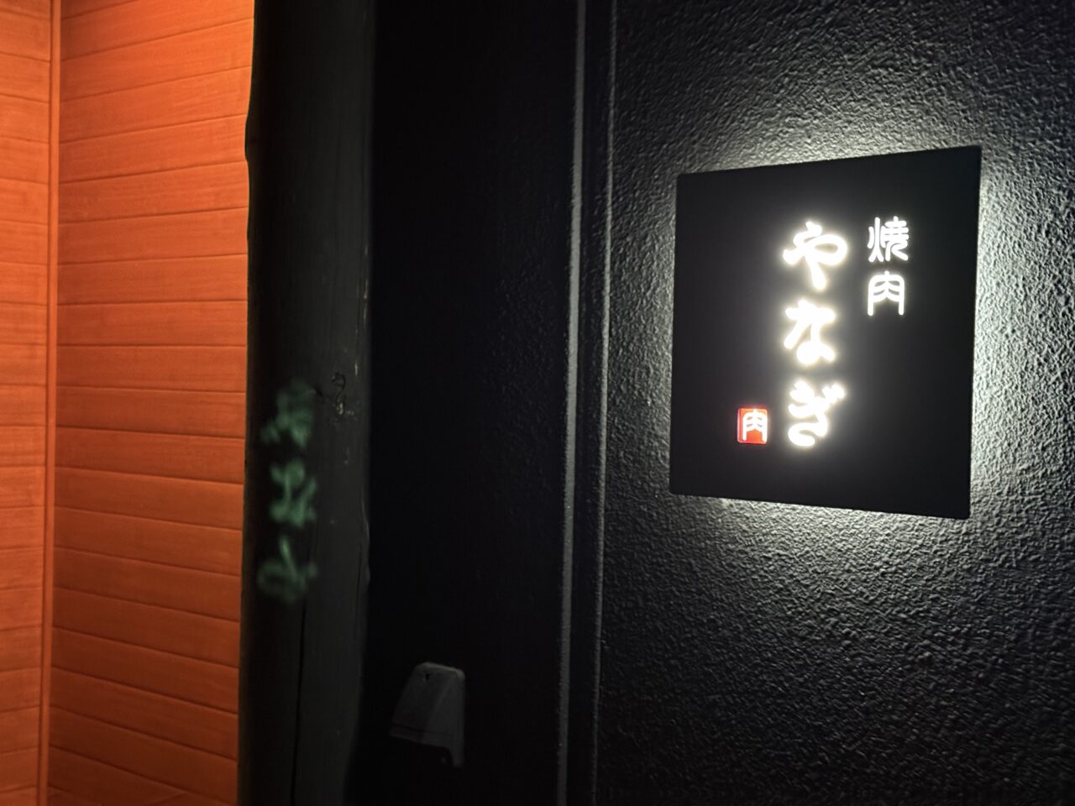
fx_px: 1491
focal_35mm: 48
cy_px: 403
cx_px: 538
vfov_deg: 30.3
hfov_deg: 39.7
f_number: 1.78
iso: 800
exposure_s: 1/20
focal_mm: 6.76
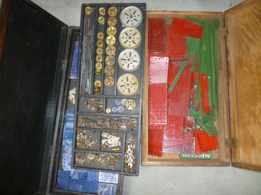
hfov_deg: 61.7
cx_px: 130
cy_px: 98
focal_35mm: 29
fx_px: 219
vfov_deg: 48.2
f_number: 3.3
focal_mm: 5.2
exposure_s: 1/30
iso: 100
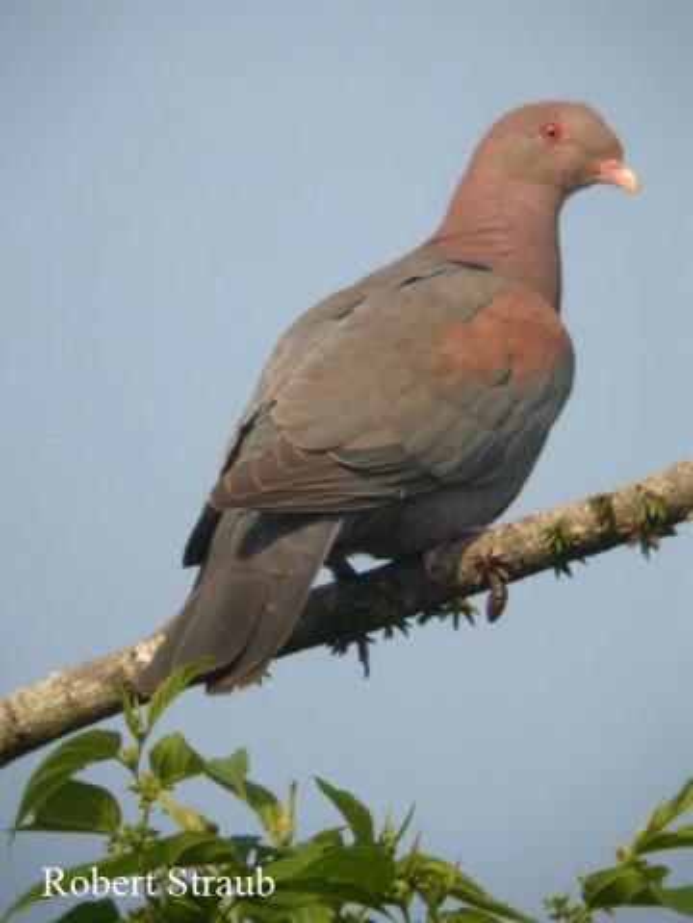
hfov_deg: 12.9
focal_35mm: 115
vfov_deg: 17.1
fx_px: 3070
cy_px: 462
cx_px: 346
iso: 100
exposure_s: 1/125
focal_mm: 23.8
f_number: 4.3
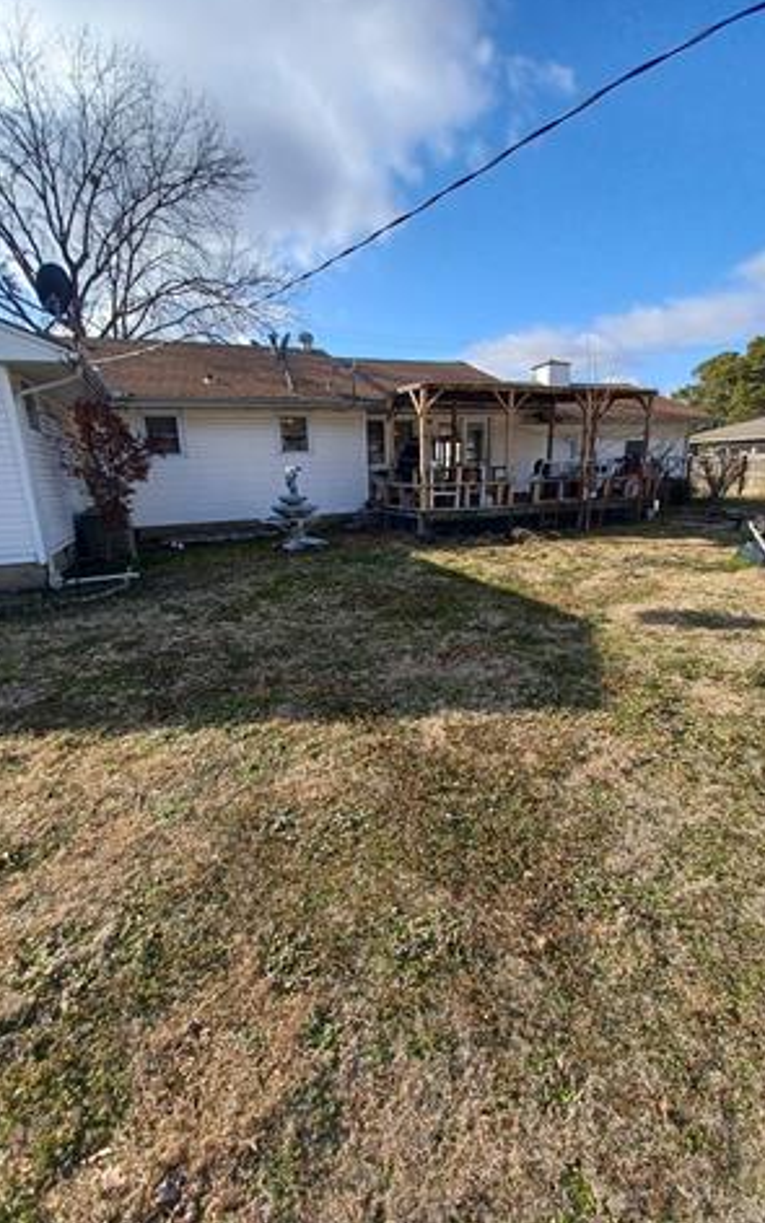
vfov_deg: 105.3
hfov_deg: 78.6
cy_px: 604
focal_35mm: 14
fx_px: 467
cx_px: 363
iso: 40
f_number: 2.2
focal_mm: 1.42
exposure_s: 1/1066
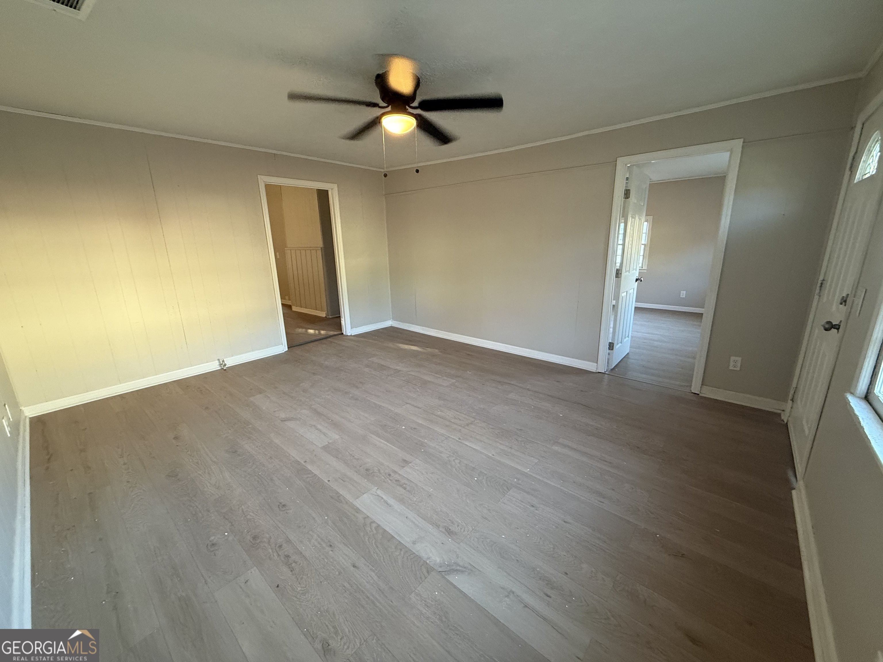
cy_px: 331
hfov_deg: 102.1
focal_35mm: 14
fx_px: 357
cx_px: 442
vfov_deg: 85.7
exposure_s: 1/60
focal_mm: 2.22
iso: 320
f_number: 2.2
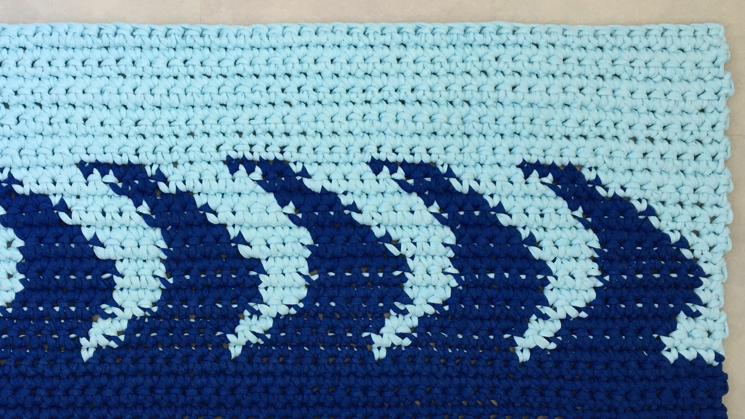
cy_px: 261
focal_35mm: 38
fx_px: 751
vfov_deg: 31.1
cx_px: 313
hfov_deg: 52.6
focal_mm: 4.15
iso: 125
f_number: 2.2
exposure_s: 1/33
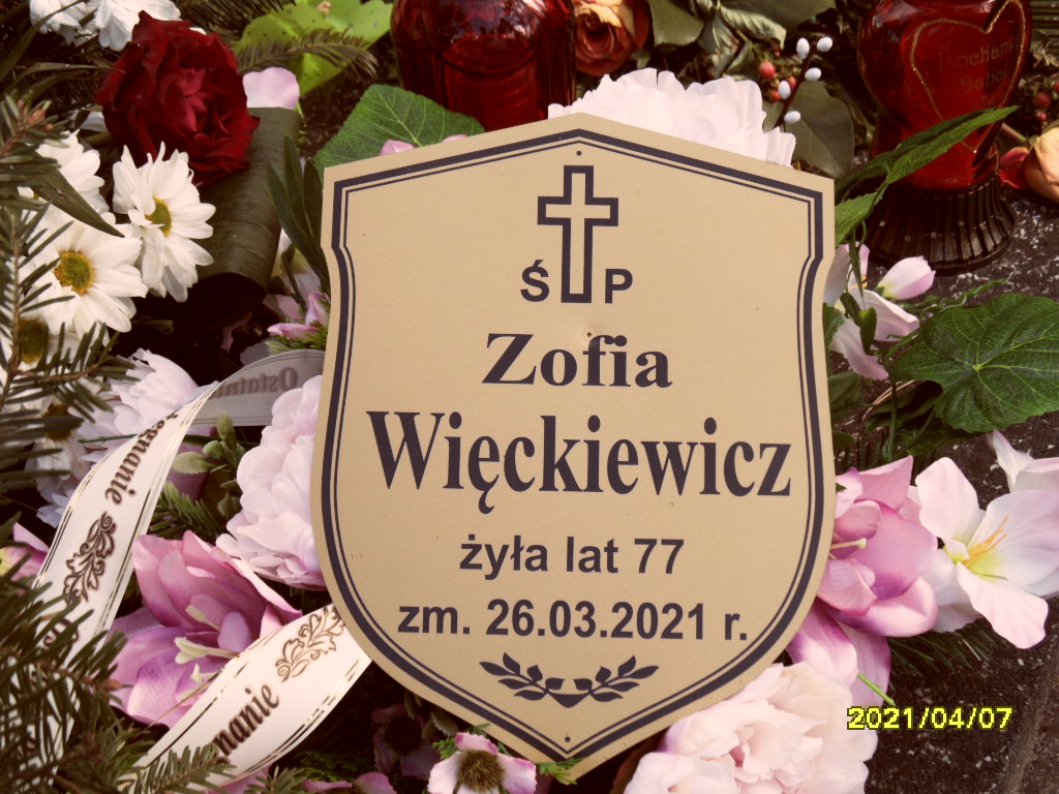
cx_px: 530
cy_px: 397
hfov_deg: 32.2
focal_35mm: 60
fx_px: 1836
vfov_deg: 24.4
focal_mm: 10.3
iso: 80
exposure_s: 1/180
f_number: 4
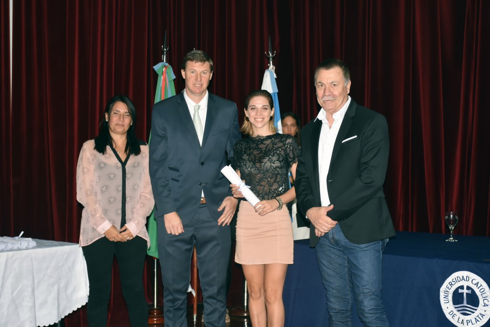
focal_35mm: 57
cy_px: 164
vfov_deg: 23.8
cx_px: 245
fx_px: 776
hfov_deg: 35.0
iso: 800
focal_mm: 38
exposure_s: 1/60
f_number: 5
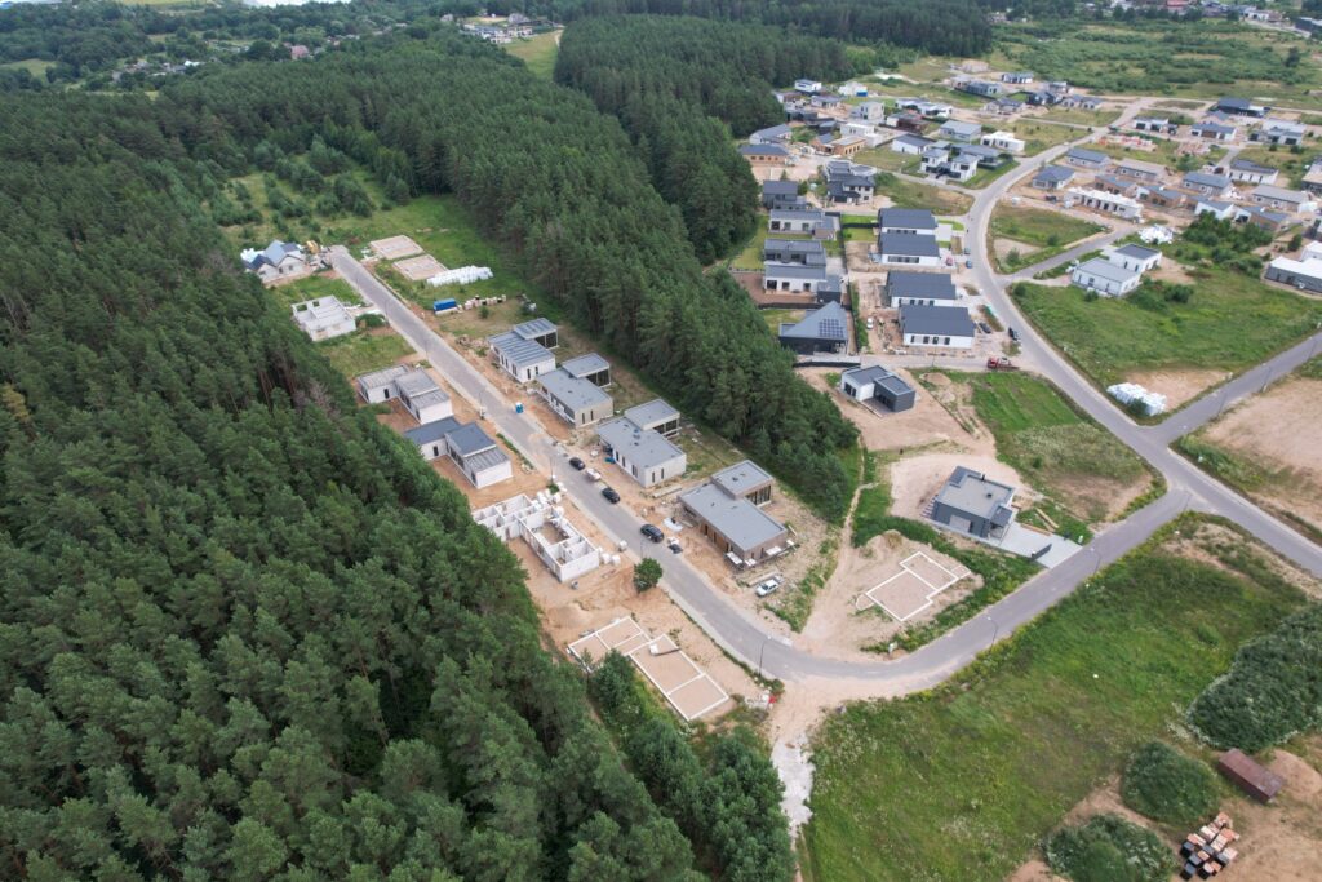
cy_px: 441
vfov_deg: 57.2
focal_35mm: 22
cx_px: 661
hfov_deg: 78.6
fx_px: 808
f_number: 2.8
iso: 110
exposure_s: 1/500
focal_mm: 8.38
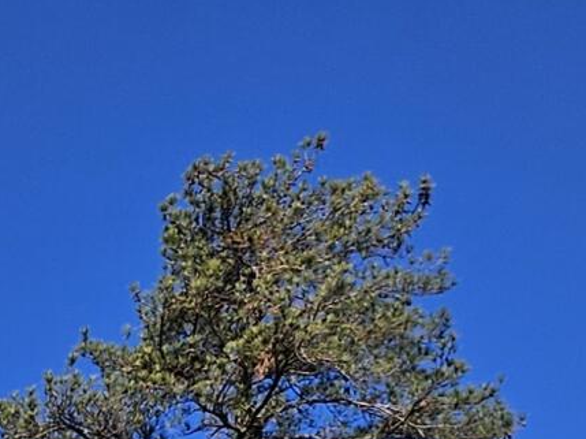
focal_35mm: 161
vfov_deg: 7.8
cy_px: 1381
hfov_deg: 10.0
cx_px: -1035
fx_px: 2723
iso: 25
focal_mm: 5.4
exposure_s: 1/2180
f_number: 1.8
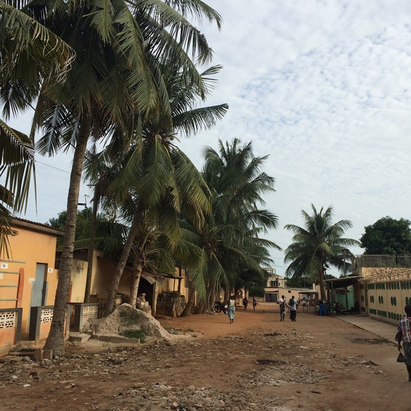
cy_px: 205
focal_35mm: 35
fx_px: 470
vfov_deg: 47.2
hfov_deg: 47.2
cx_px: 218
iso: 32
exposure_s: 1/1466
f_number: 2.2
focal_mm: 4.15
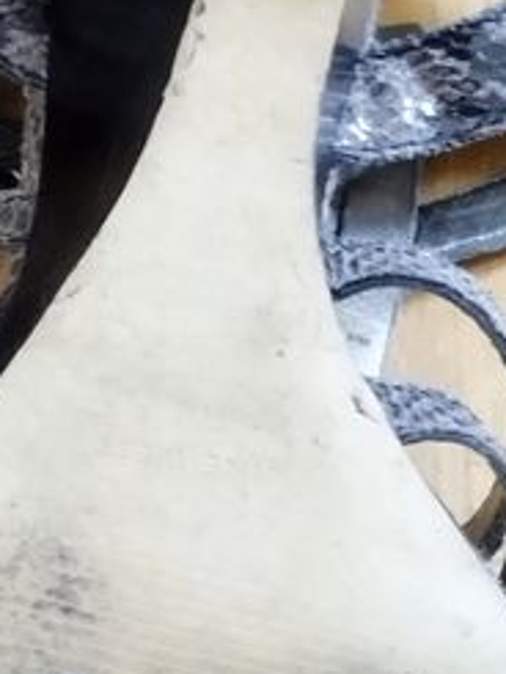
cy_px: 63
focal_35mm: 102
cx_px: -190
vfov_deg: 18.9
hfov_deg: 13.8
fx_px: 1986
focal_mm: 5.95
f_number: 1.89
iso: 790
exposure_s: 1/33.3
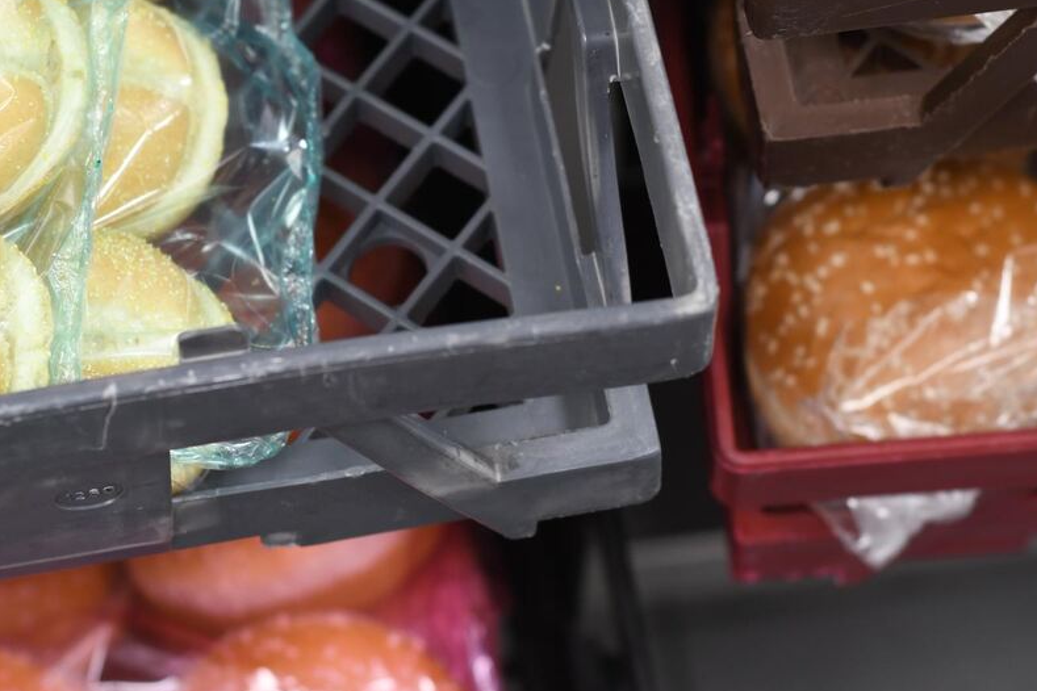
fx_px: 3284
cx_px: 513
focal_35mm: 114
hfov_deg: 17.9
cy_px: 196
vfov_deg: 12.0
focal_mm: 50
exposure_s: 1/30
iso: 400
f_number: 3.2
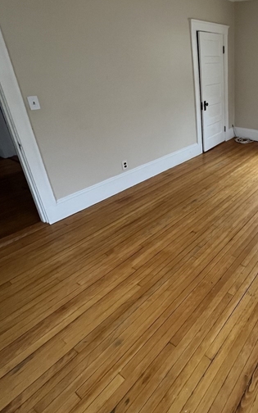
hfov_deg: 50.7
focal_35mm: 21
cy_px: 166
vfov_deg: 81.4
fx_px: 236
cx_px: 233
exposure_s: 1/97
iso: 250
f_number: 1.8
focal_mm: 1.57
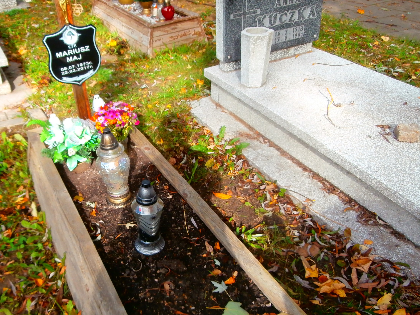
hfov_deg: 53.0
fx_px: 413
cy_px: 179
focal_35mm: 34
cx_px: 144
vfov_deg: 41.7
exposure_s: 1/250
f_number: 3.2
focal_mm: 4.43
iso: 100
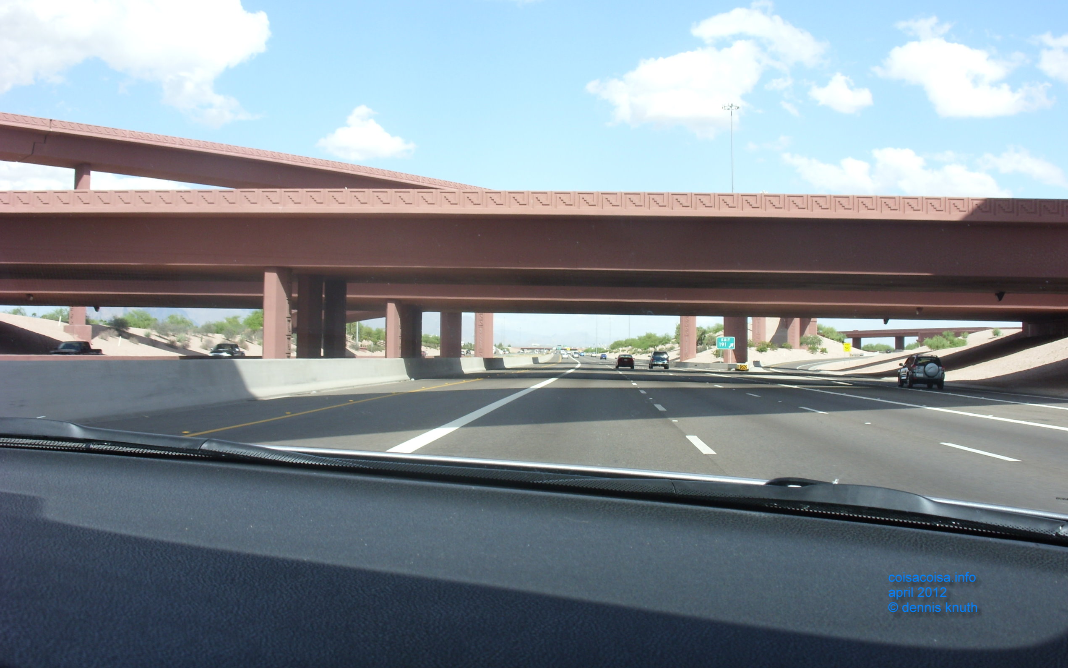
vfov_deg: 31.2
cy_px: 308
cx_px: 537
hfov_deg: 48.2
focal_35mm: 41
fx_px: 1194
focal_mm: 6.3
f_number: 4.9
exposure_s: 1/201
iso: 50
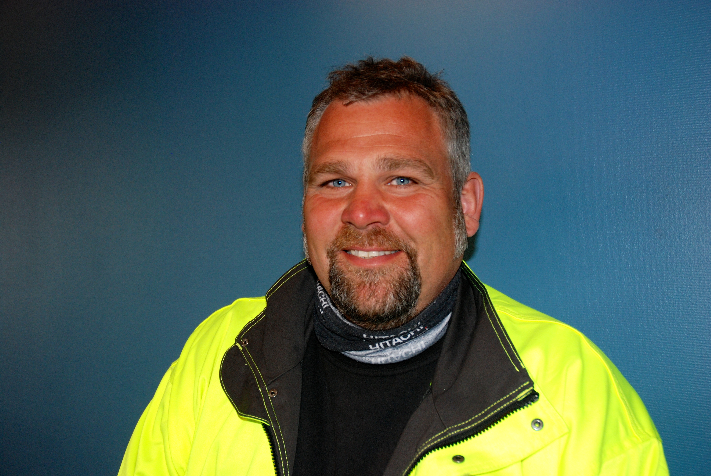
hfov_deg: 51.2
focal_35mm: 38
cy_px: 238
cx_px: 356
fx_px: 742
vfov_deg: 35.6
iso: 400
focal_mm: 25
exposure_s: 1/60
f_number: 4
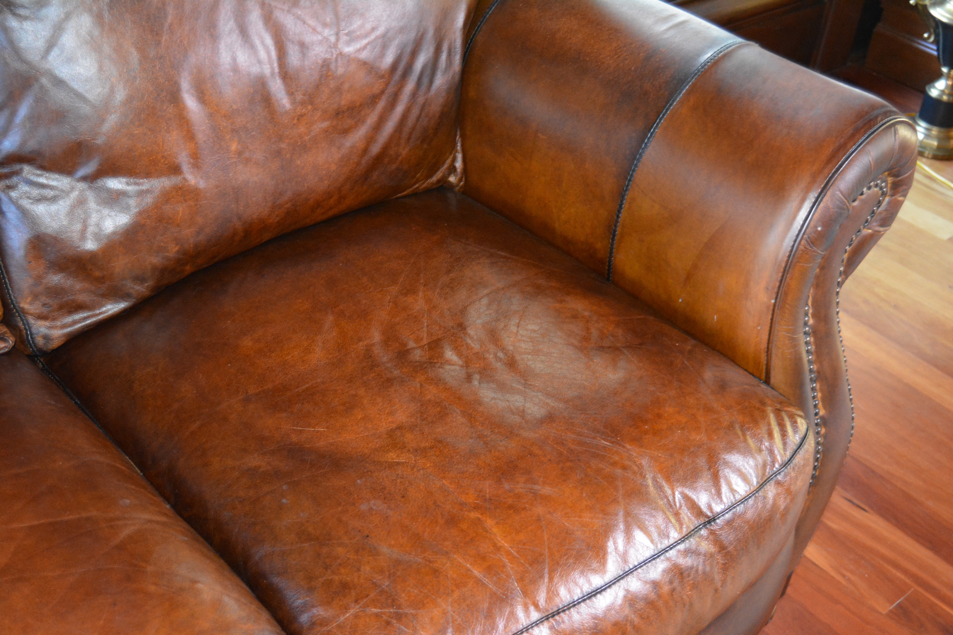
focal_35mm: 46
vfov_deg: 28.9
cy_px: 318
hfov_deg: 42.3
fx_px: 1231
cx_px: 476
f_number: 4.2
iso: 3200
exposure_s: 1/60
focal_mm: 31
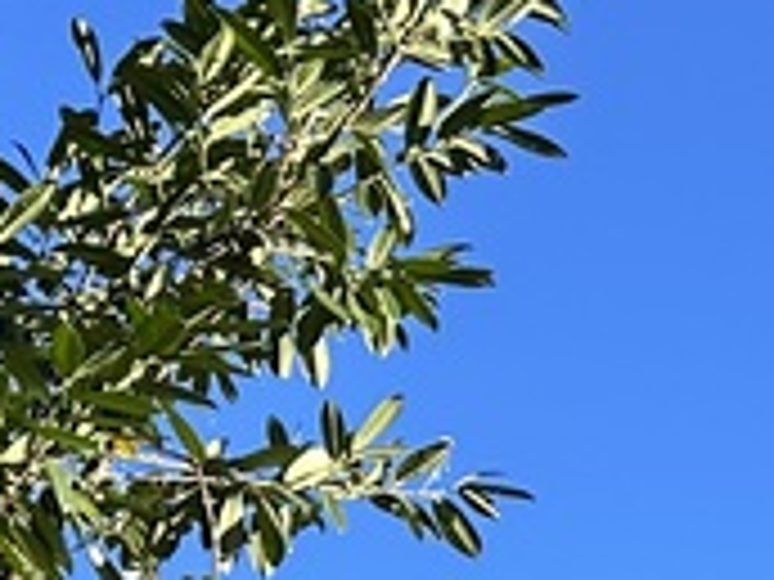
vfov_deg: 9.7
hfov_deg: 12.2
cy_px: 1236
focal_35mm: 141
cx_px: 1616
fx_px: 3153
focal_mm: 6.86
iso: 80
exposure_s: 1/1587
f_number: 1.78
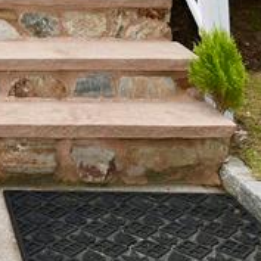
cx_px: -136
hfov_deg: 17.9
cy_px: -213
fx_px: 734
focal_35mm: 86
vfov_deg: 16.7
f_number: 8
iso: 100
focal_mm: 14
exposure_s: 1/200
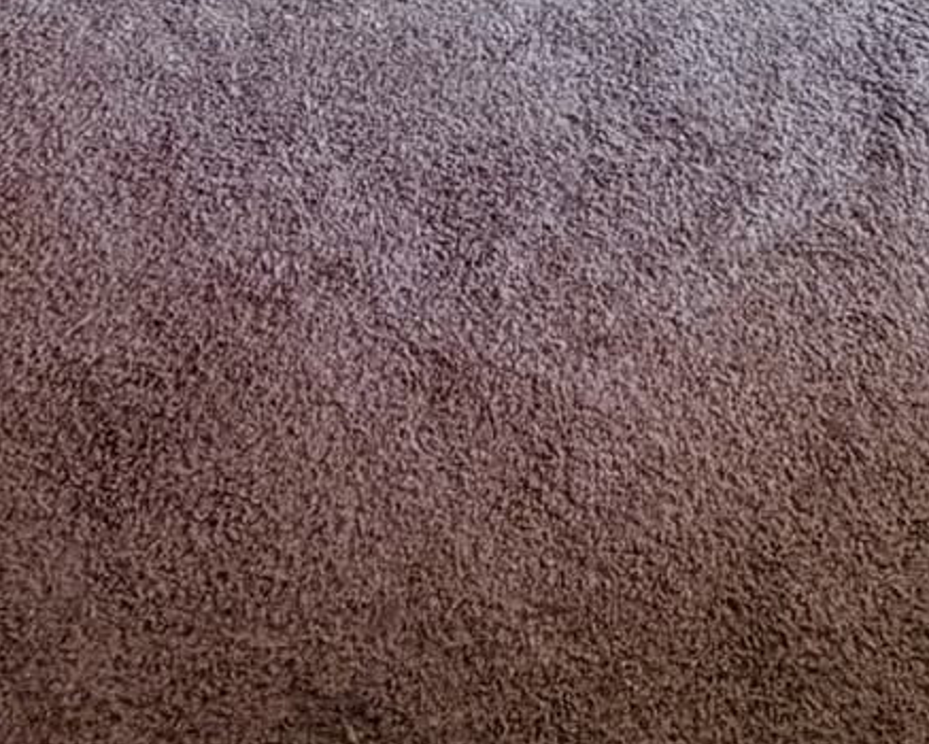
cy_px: -872
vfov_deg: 16.2
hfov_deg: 29.5
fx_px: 1760
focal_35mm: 64
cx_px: 506
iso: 320
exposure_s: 1/71
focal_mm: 2.22
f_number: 2.2
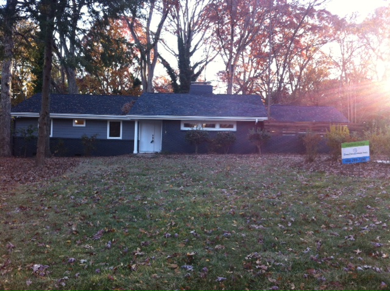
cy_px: 146
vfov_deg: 40.6
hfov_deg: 52.7
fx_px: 394
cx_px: 195
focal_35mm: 35
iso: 80
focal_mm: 3.85
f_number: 2.8
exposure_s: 1/50
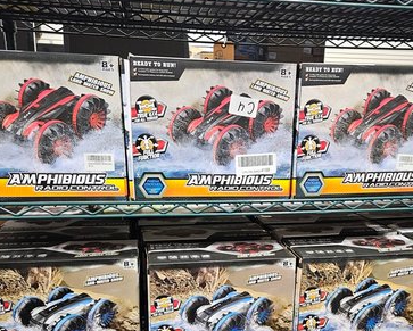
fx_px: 477
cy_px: 255
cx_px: 244
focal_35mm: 39
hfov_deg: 46.6
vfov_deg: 37.2
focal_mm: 5.4
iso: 640
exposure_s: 1/60
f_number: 1.8
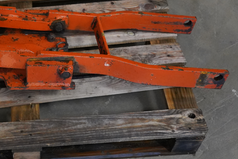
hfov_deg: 28.2
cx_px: -13
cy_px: 75
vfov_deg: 20.6
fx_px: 436
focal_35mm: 66
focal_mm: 31
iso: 8000
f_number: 4
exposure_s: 1/160
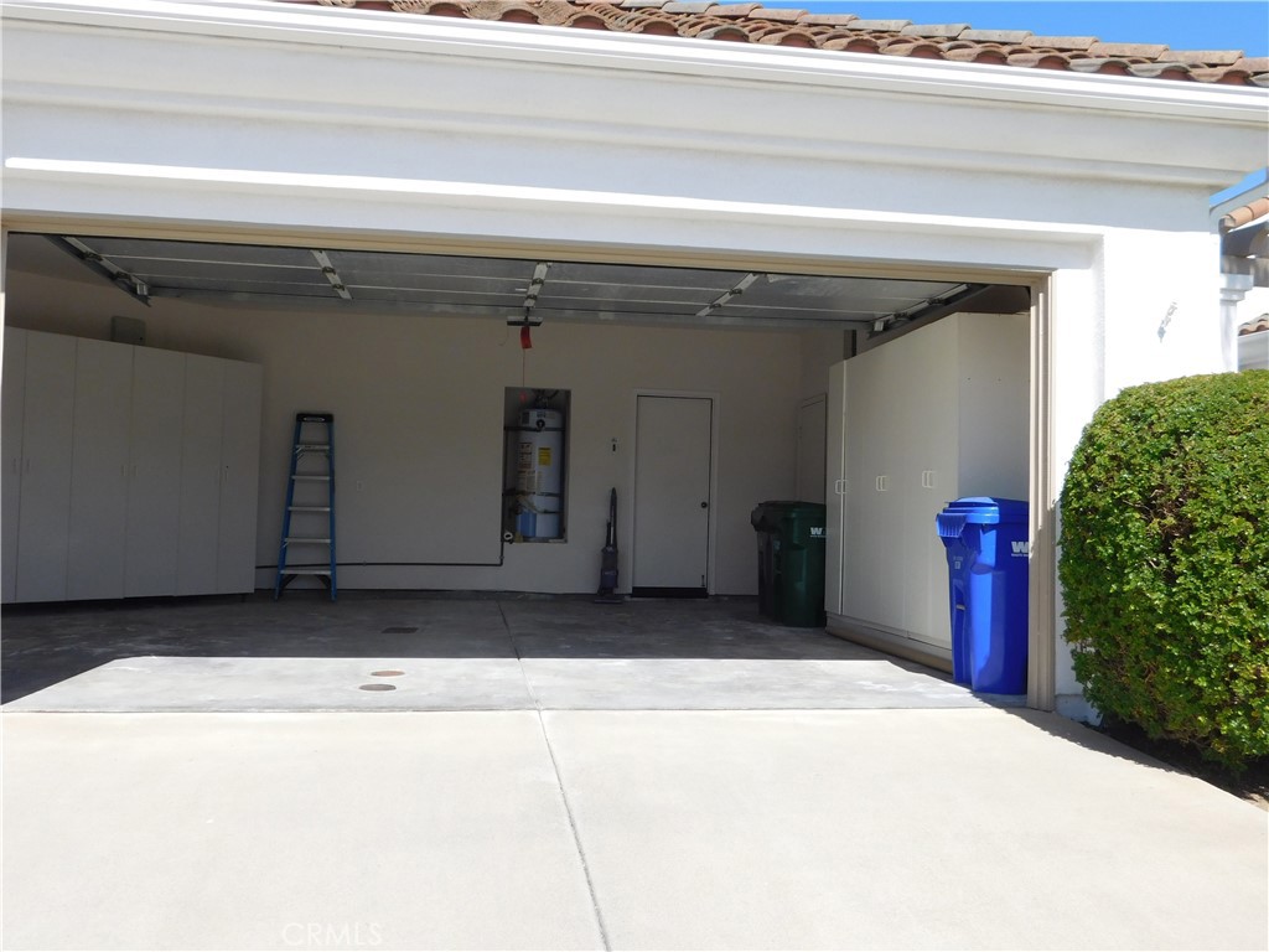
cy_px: 476
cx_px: 634
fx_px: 1100
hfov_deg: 60.0
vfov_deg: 46.8
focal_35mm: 30
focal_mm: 5.3
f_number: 3.2
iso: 125
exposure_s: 1/1250
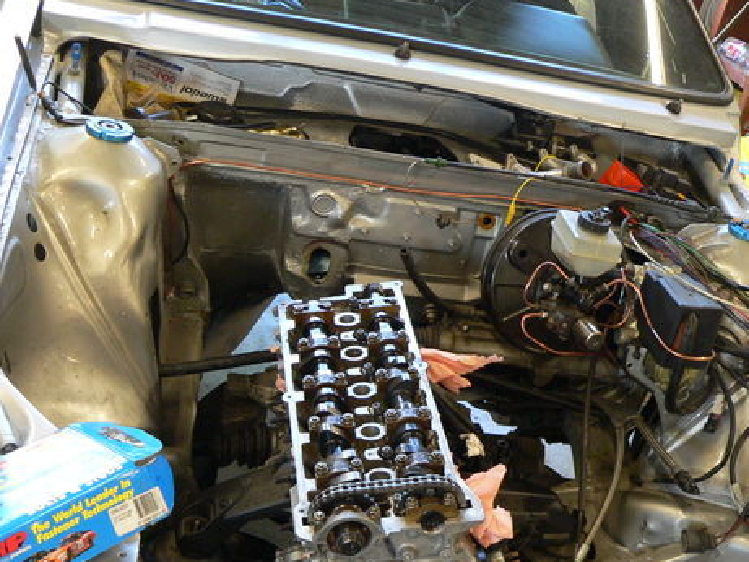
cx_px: 416
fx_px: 1082
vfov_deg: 29.0
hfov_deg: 38.1
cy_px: 361
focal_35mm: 50
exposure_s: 1/13
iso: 200
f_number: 2.8
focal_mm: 6
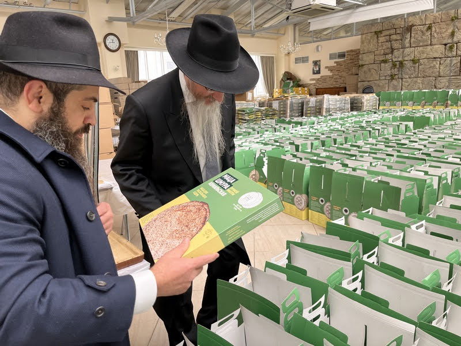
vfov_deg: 53.1
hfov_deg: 67.3
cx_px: 230
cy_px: 173
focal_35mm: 26
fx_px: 346
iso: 80
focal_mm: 5.1
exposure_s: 1/121
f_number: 1.6
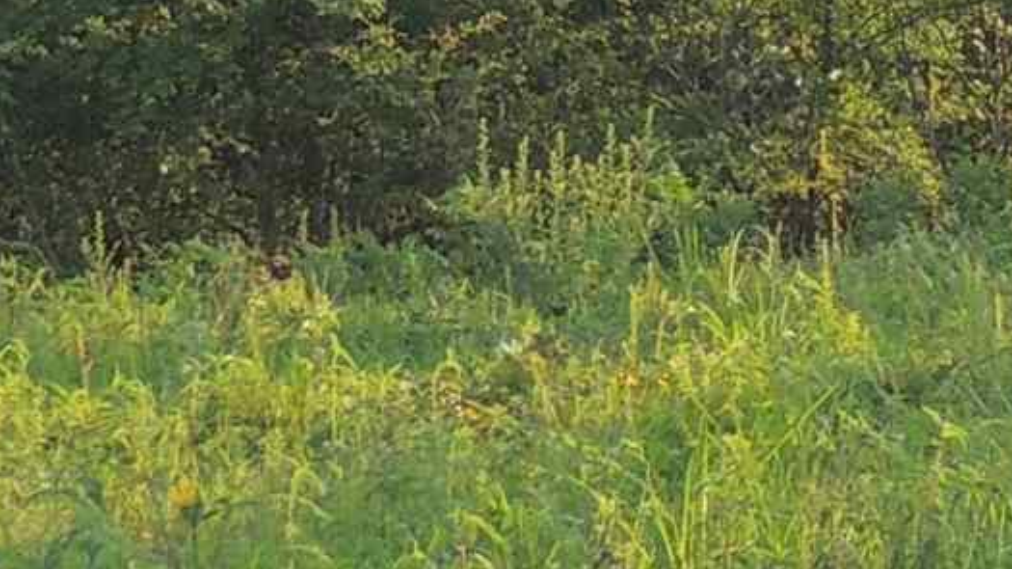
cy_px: -293
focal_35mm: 319
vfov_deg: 3.8
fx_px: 8558
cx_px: 2142
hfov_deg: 6.5
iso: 100
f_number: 3.6
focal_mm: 8.9
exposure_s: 1/160
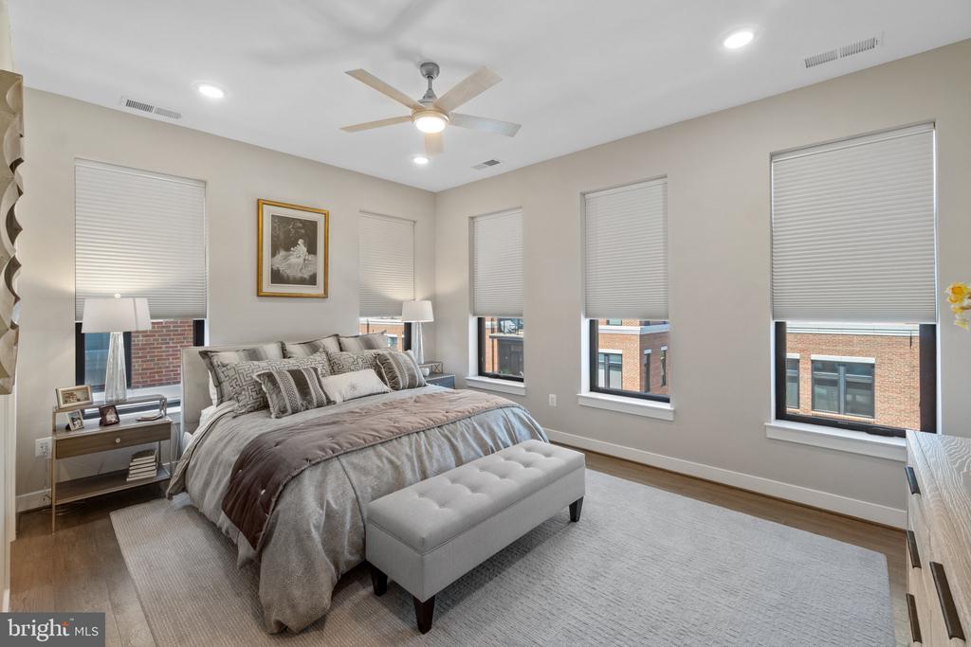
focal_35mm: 15
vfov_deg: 77.3
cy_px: 324
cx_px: 486
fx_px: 405
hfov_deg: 100.4
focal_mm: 10
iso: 200
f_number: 8
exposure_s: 1/5
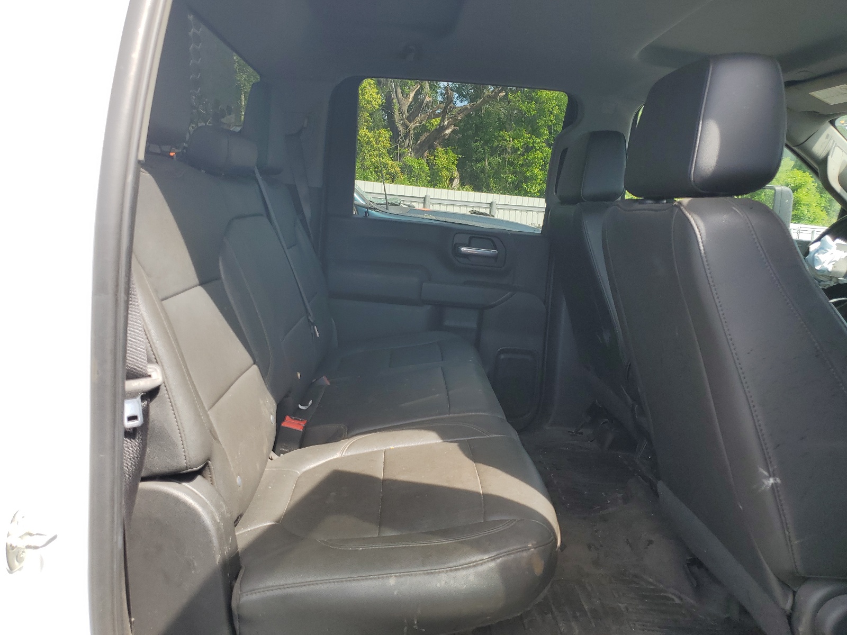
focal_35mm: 26
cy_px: 318
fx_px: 636
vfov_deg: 53.1
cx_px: 424
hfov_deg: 67.3
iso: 50
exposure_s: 1/526
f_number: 1.5
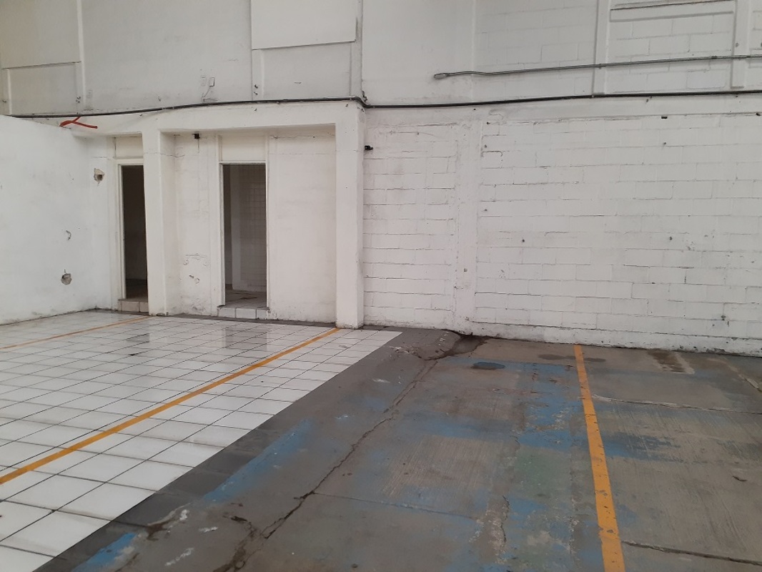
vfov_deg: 51.4
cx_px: 381
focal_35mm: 27
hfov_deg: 65.3
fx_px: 594
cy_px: 286
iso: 320
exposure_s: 1/30
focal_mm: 3.6
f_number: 1.9
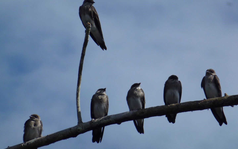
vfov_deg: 2.9
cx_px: 119
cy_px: 73
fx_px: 2919
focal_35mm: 450
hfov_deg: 4.7
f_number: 5.9
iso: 100
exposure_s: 1/1000
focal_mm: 68.8
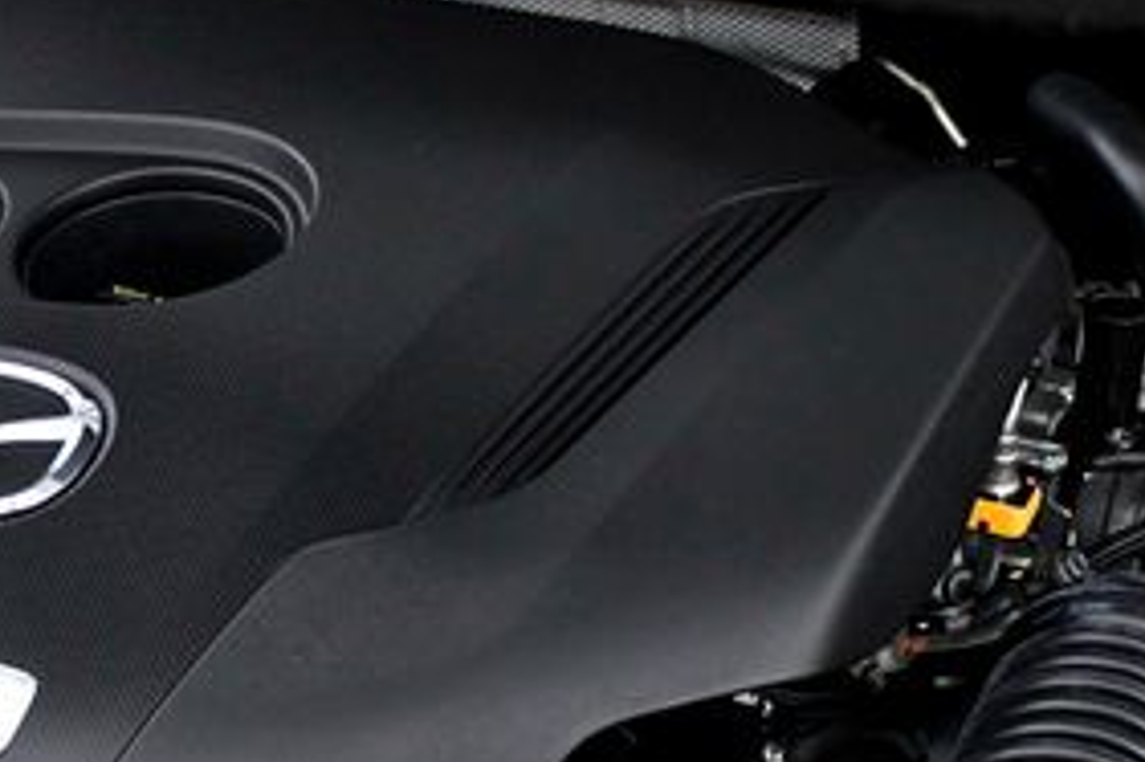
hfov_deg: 24.3
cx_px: 179
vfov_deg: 16.6
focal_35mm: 82
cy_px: 448
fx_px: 2606
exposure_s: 1/160
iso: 2500
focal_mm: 24
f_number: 3.5
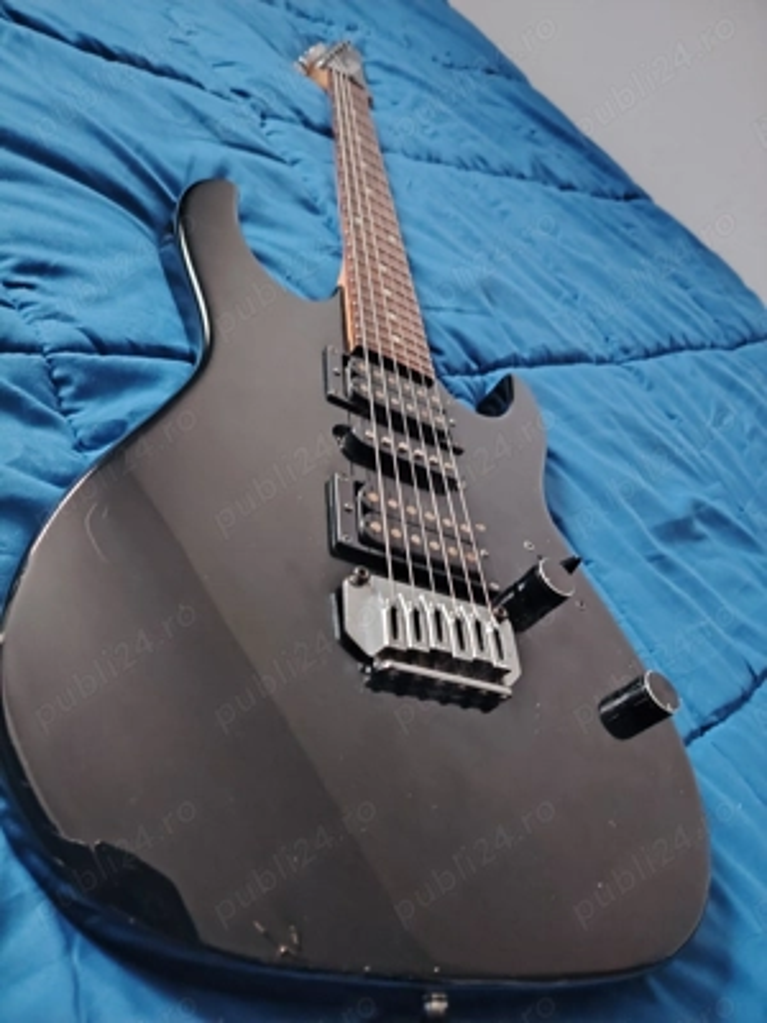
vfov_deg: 71.6
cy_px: 512
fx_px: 709
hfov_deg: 56.8
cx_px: 384
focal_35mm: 24
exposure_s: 1/25
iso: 4000
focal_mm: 5.25
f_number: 1.75
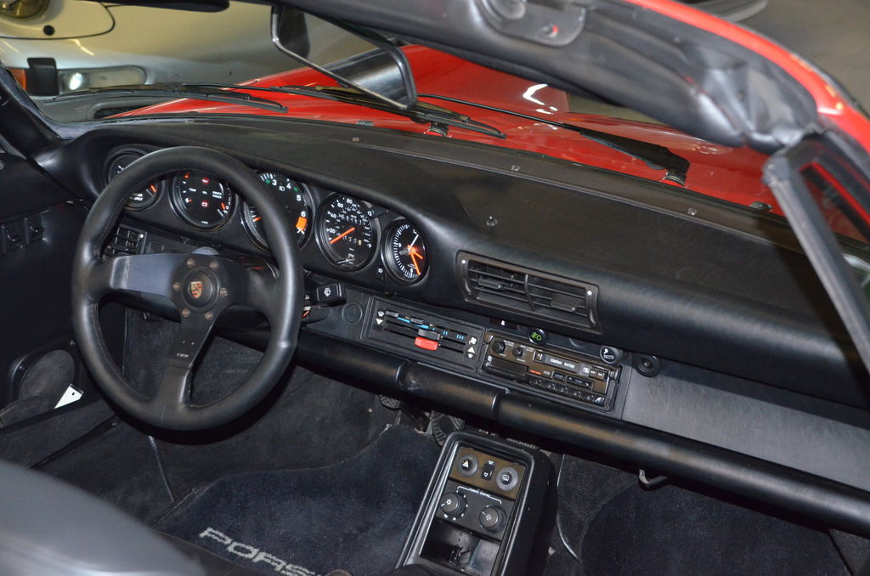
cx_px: 435
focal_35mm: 60
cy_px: 288
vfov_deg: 22.5
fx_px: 1447
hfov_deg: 33.5
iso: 3200
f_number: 4.5
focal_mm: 40
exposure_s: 1/60
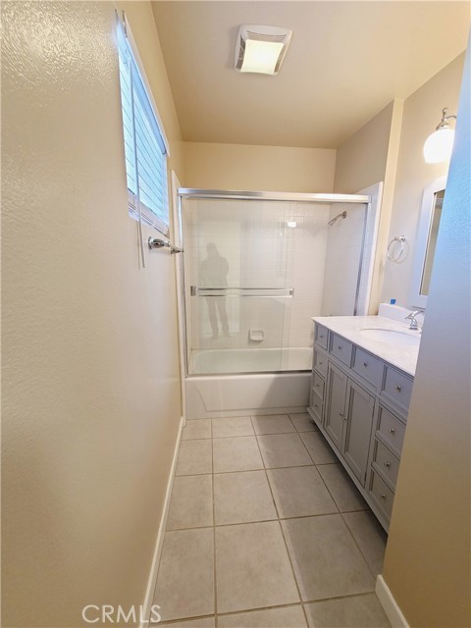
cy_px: 314
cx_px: 236
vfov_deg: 106.2
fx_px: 236
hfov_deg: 89.9
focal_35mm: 13
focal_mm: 2.2
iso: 125
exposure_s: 1/60
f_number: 2.2
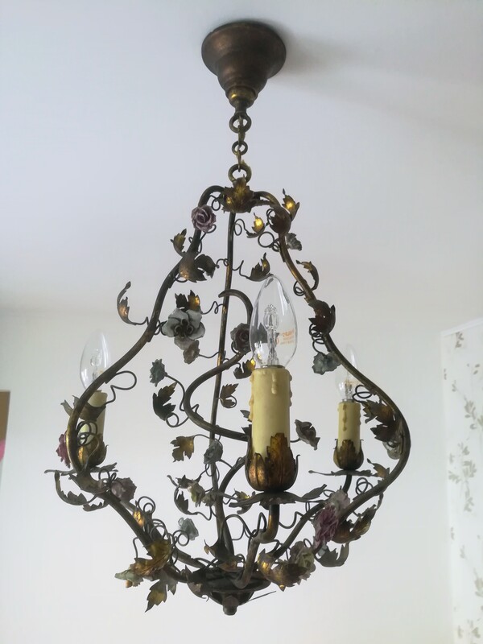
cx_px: 242
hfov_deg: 53.1
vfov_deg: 67.3
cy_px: 322
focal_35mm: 26
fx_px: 484
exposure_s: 1/33.3
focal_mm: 3.83
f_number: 2.2
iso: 250
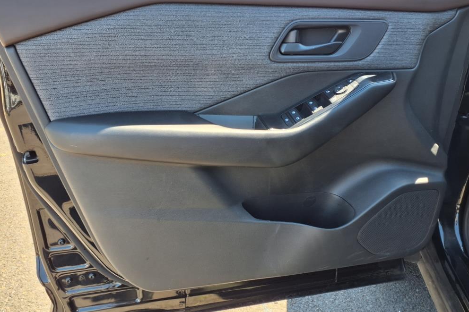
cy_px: 151
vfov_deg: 44.9
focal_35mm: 29
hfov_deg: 63.7
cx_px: 232
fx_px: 378
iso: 40
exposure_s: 1/132
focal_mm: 3.58
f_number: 1.9
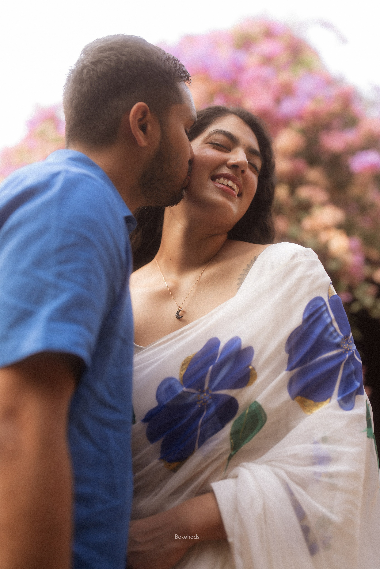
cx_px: 190
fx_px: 792
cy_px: 284
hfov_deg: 27.0
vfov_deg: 39.6
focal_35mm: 50
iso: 125
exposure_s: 1/320
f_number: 2
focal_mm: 50
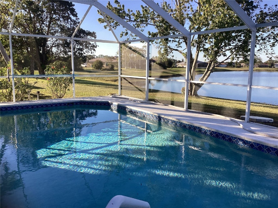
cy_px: 104
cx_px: 139
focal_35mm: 31
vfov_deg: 45.4
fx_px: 249
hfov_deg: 58.4
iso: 25
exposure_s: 1/274
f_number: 2.4
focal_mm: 3.3
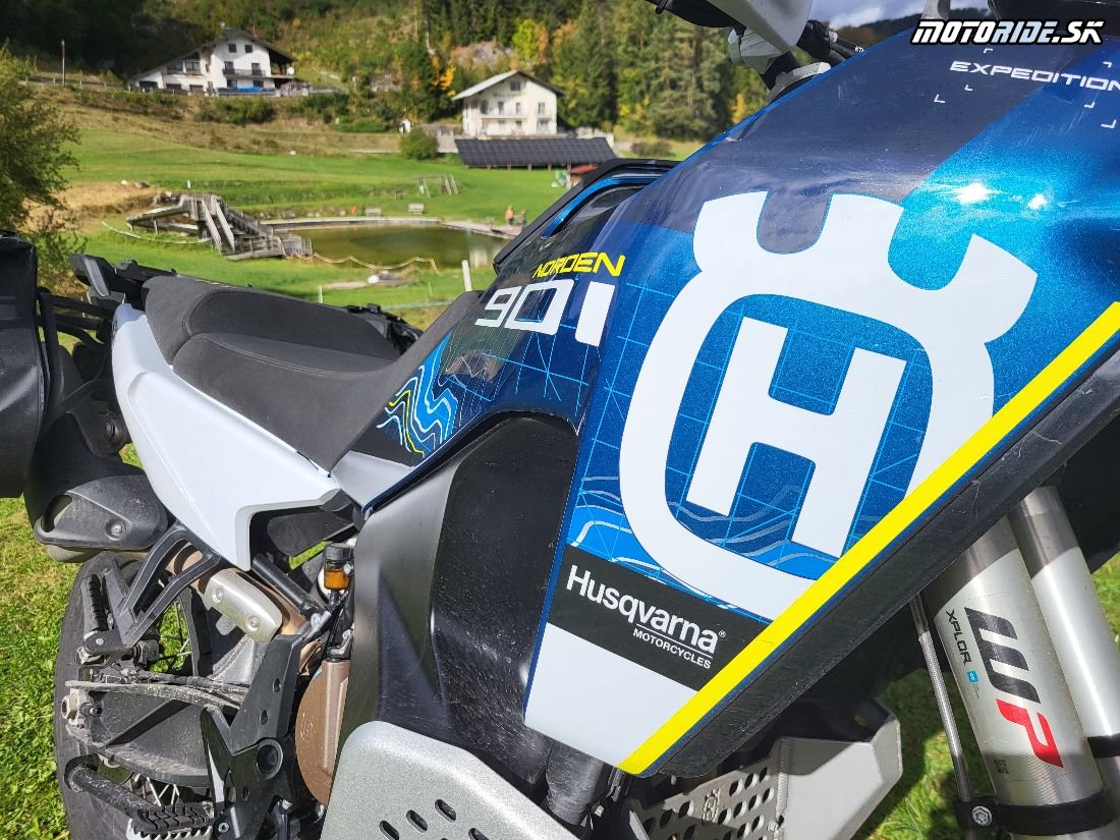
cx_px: 560
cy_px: 420
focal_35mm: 26
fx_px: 841
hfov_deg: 67.3
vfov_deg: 53.1
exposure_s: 1/4349
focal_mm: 5.4
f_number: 1.8
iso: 40
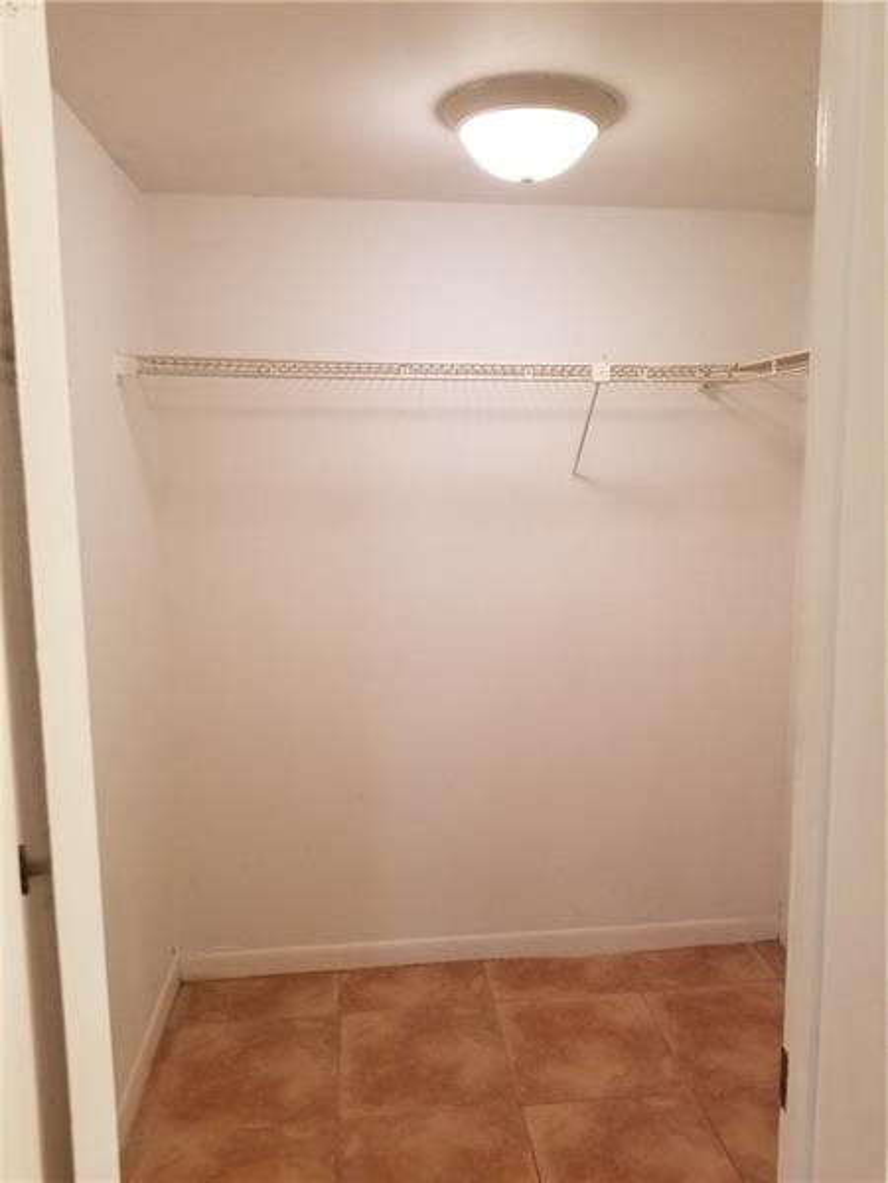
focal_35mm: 26
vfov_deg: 67.3
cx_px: 444
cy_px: 592
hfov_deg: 53.1
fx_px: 889
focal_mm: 4.25
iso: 160
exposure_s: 1/40
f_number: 1.7
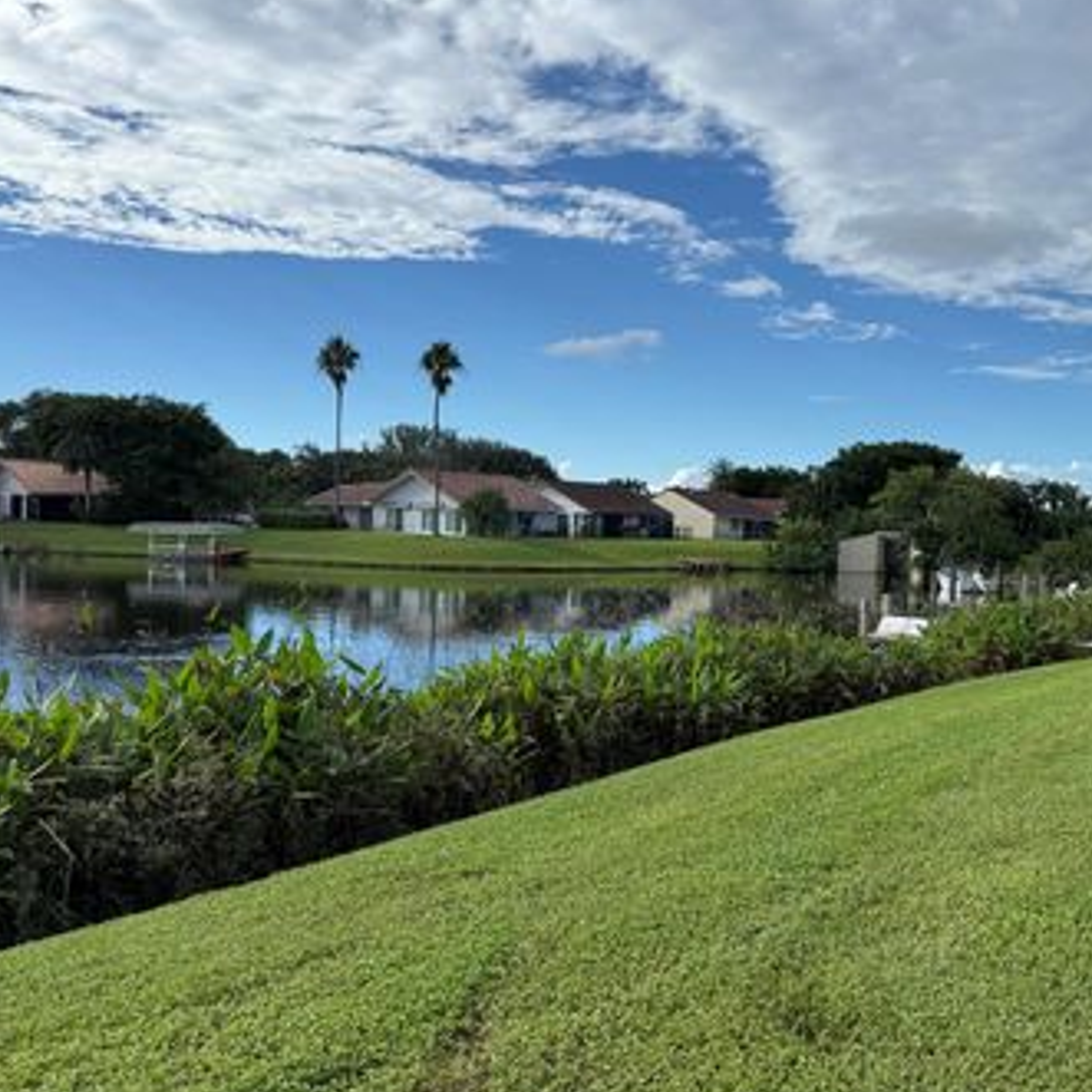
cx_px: 630
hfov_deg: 50.9
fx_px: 1142
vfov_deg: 51.1
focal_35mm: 32
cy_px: 539
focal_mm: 6.76
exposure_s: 1/5319
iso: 80
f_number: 1.78
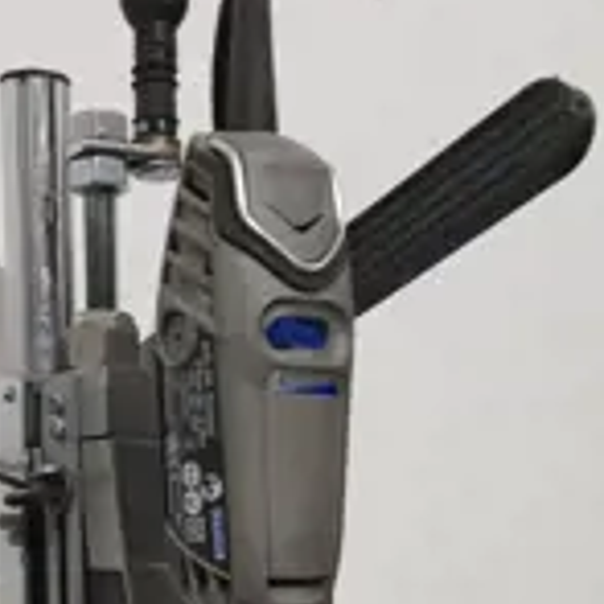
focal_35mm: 65
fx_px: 1283
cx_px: 173
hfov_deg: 26.2
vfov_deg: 24.2
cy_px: 711
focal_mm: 6.67
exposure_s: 1/33
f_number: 1.9
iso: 1000
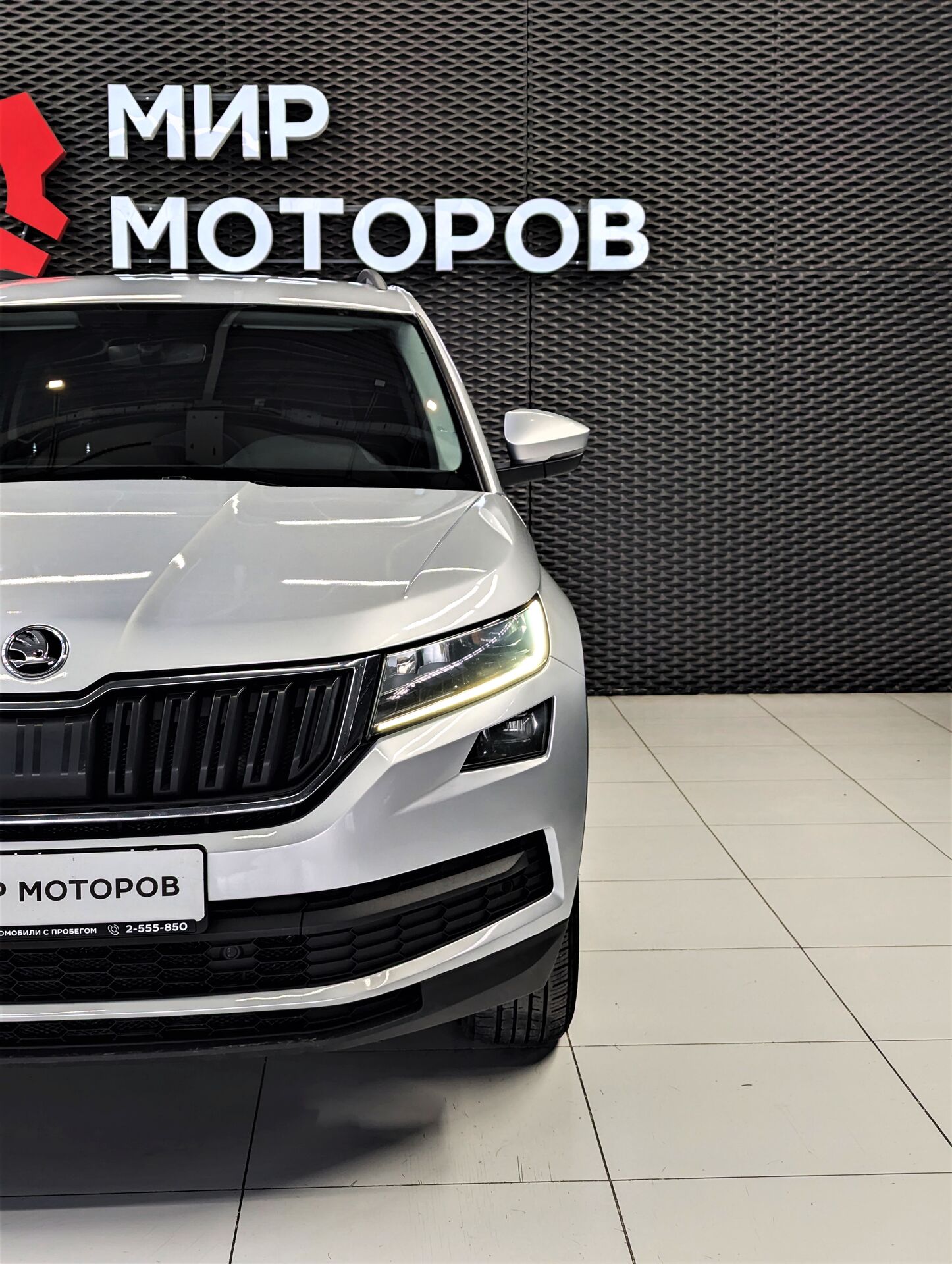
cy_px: 632
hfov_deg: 30.3
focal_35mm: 48
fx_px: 1755
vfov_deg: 39.6
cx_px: 476
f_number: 1.85
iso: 42
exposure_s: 1/218
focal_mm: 6.81
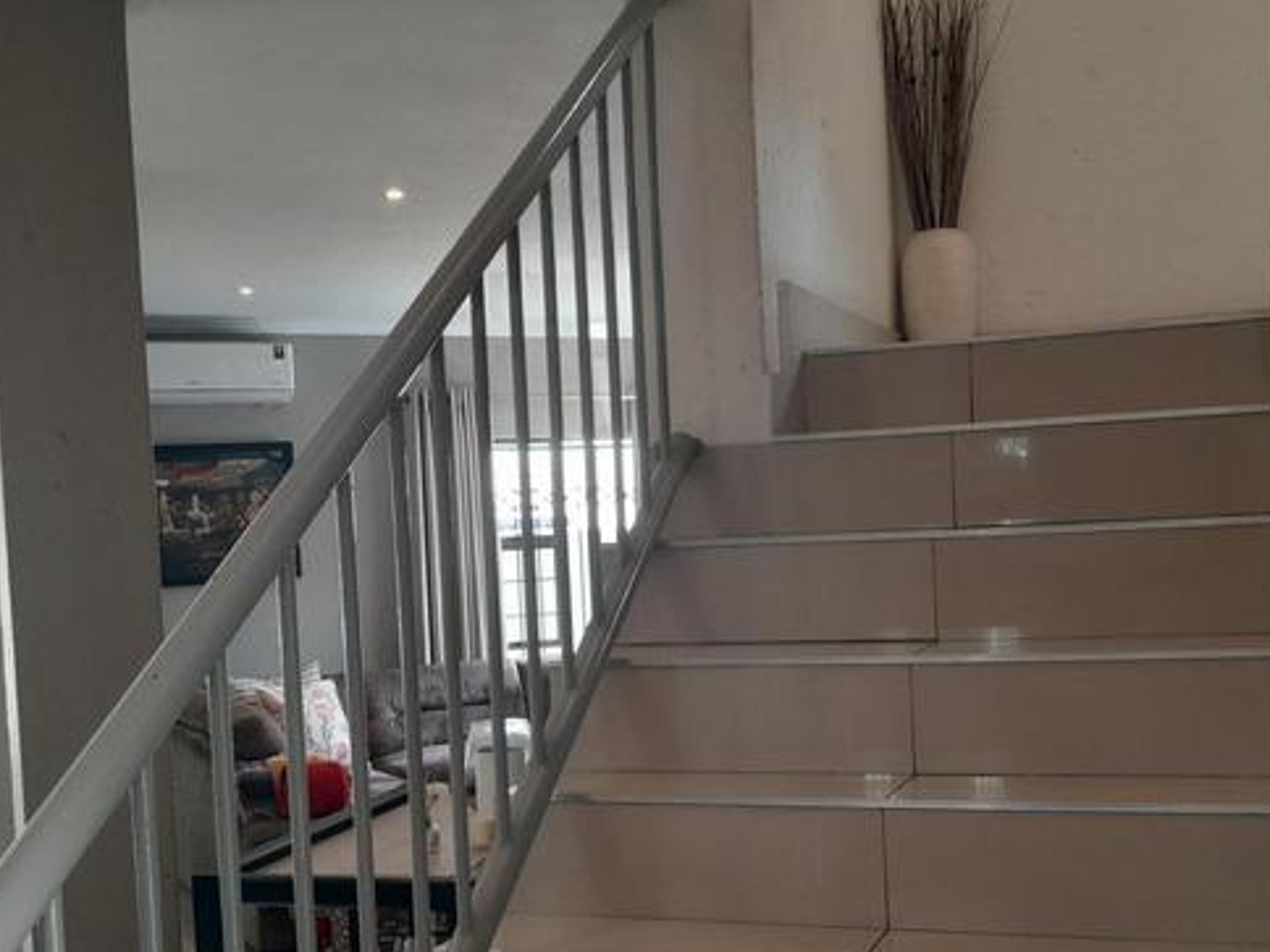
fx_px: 1578
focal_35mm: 43
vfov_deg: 33.4
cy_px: 616
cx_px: 674
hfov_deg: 43.8
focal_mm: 3.98
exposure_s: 1/50
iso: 200
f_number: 1.8
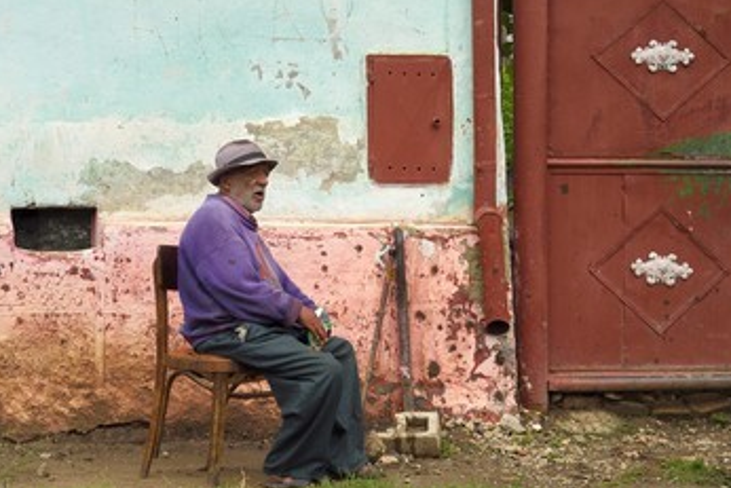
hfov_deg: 23.9
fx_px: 1727
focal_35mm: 85
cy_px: 203
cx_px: 437
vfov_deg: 16.1
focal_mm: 70
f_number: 16
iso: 800
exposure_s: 1/500
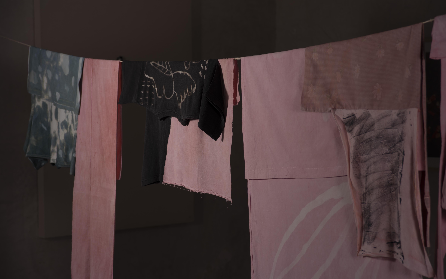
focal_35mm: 108
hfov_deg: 19.3
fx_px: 1313
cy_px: 139
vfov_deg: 12.1
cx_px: 223
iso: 50
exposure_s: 1/80
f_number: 8
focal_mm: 105
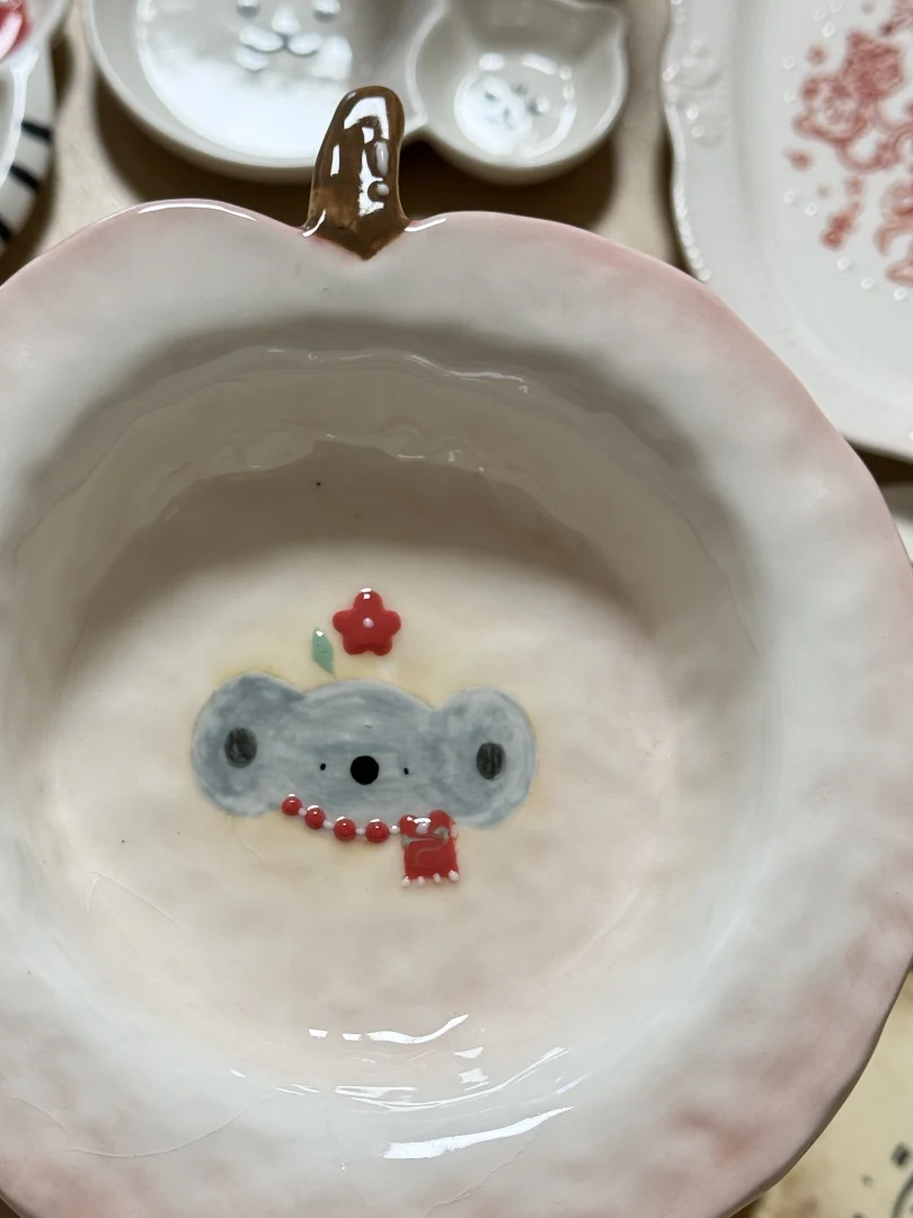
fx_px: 2251
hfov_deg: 22.9
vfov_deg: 30.1
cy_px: 769
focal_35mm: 64
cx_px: 356
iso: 50
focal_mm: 6.76
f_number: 1.78
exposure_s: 1/50
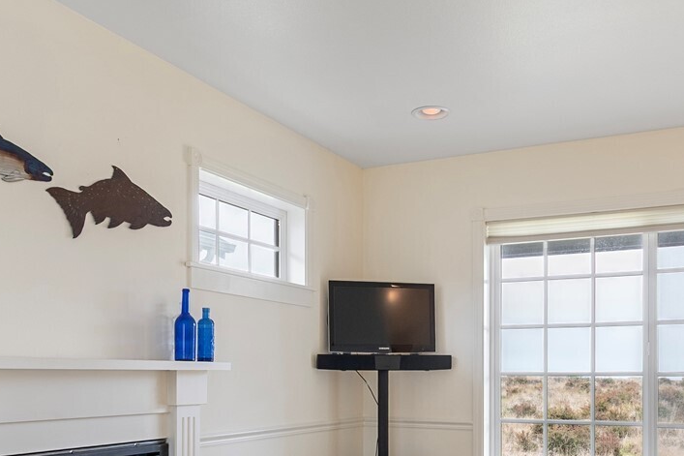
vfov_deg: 34.8
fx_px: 684
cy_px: 407
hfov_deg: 52.8
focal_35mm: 36
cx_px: 404
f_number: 9
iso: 200
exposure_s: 1/3
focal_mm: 10
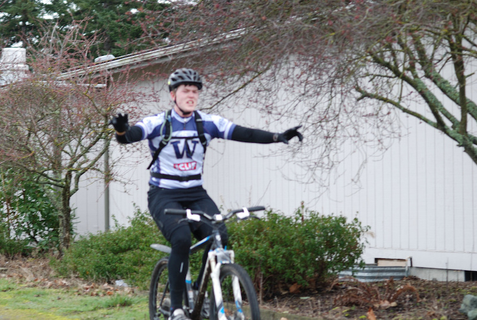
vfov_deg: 10.8
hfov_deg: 16.0
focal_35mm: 128
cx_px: 238
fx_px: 1692
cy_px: 160
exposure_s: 1/250
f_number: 4
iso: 200
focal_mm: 85
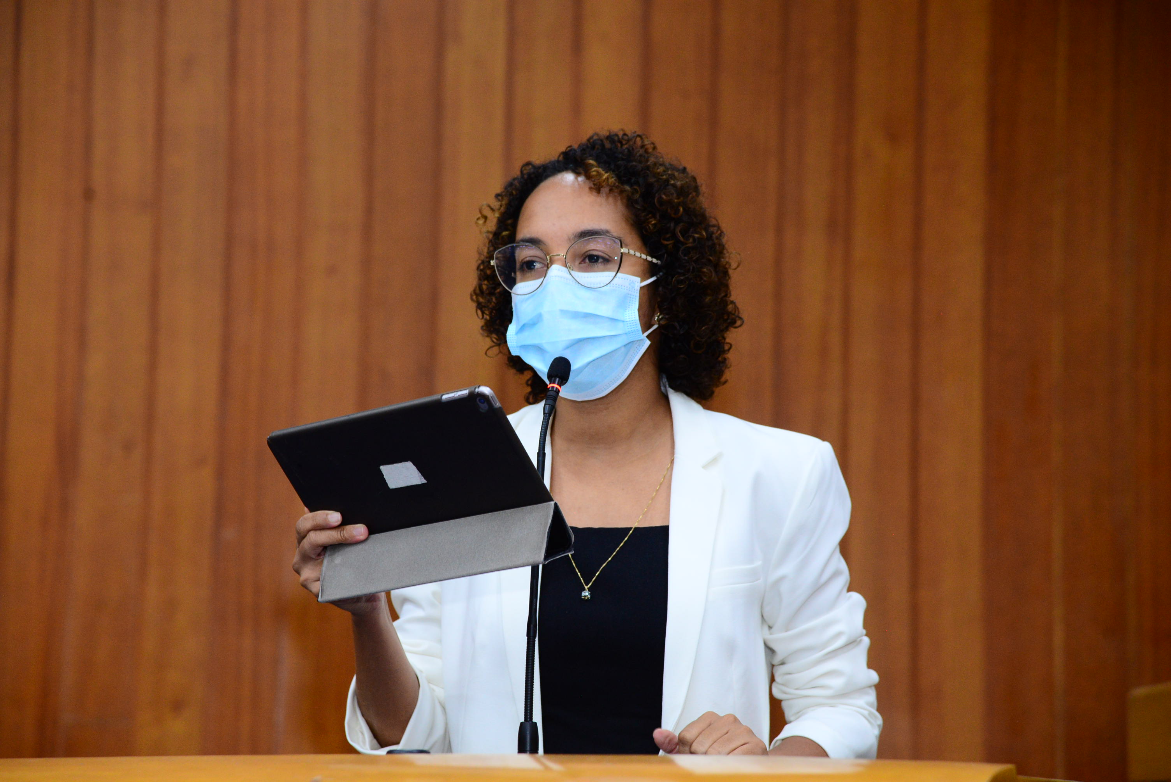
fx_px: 3905
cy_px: 391
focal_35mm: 120
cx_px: 586
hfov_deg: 17.1
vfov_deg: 11.4
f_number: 5
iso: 2000
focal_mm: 120
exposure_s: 1/60
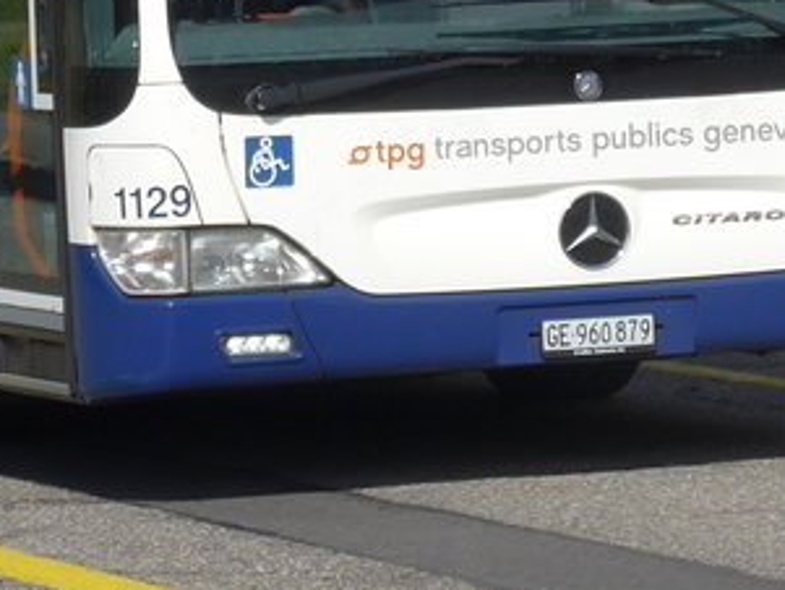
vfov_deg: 4.6
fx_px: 7237
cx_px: 3
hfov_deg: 6.2
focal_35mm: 319
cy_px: -201
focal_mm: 16
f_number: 4.4
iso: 80
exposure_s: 1/800
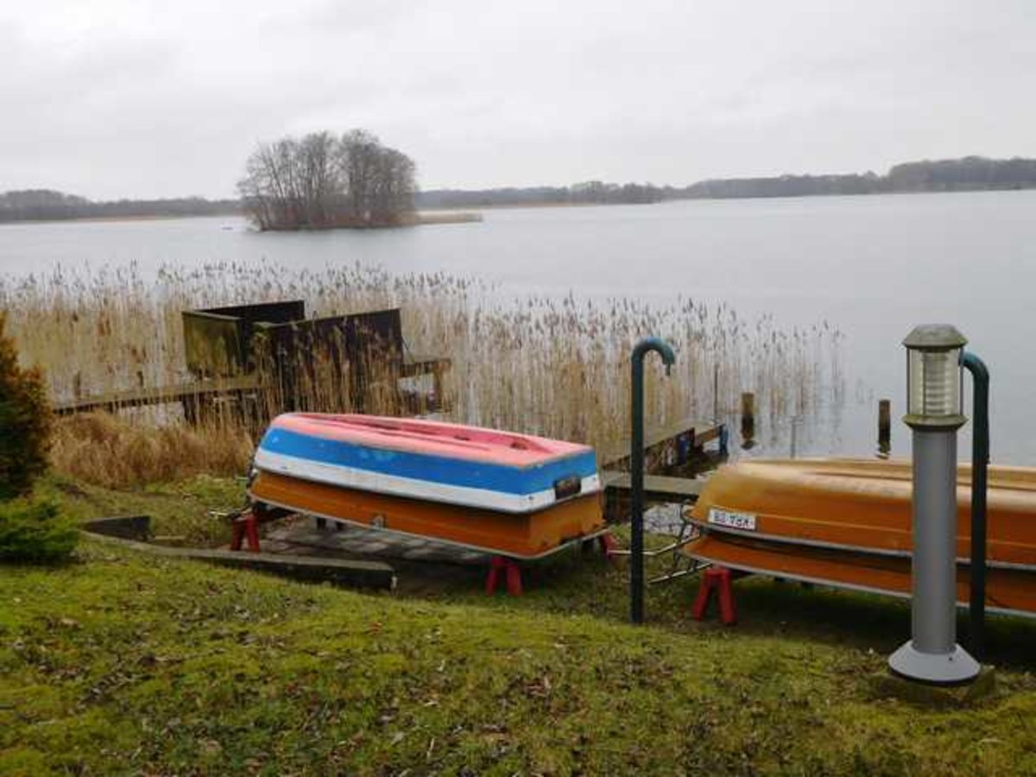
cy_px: 388
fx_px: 1197
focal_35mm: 40
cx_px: 518
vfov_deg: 36.0
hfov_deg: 46.8
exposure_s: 1/60
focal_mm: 7.1
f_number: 3.9
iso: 125
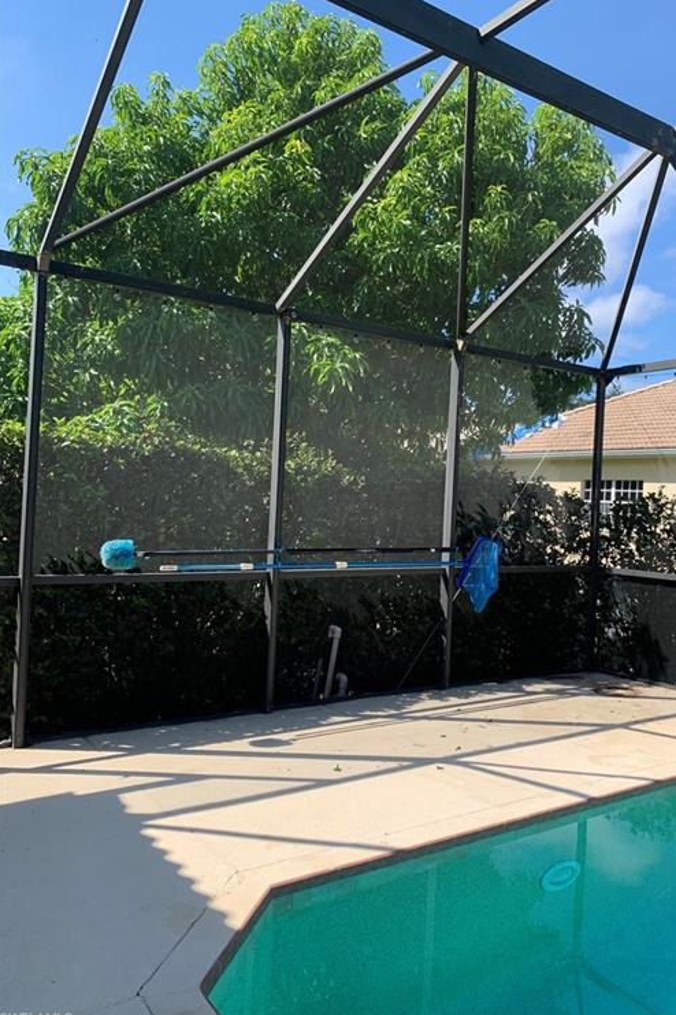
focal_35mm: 28
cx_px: 391
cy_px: 503
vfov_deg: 65.5
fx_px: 789
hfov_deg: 46.2
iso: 25
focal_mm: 4.25
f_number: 1.8
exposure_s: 1/808
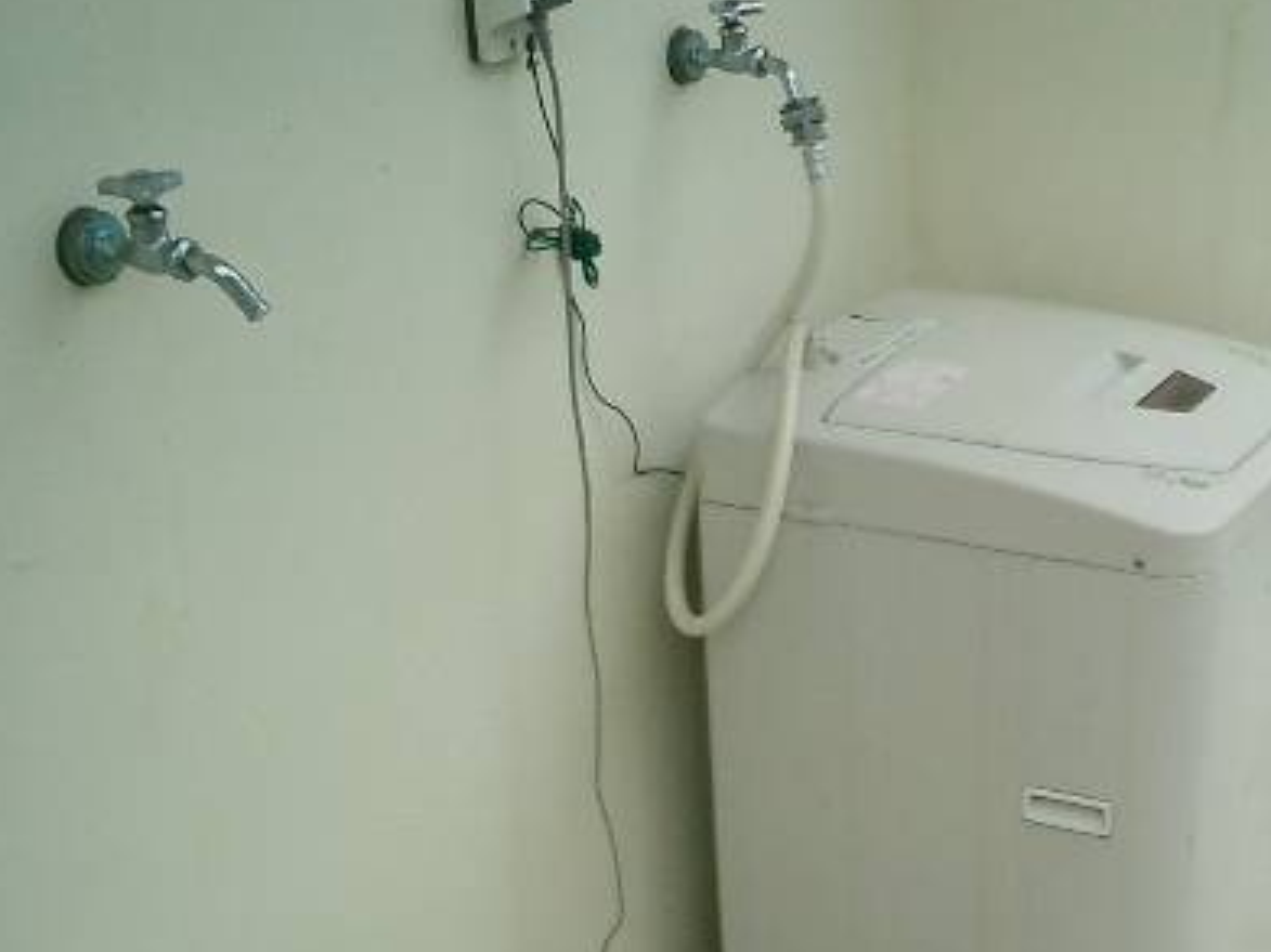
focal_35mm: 59
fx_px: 2166
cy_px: 757
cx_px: 969
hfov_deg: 32.0
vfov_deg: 24.4
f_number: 3.2
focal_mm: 7.5
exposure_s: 1/400
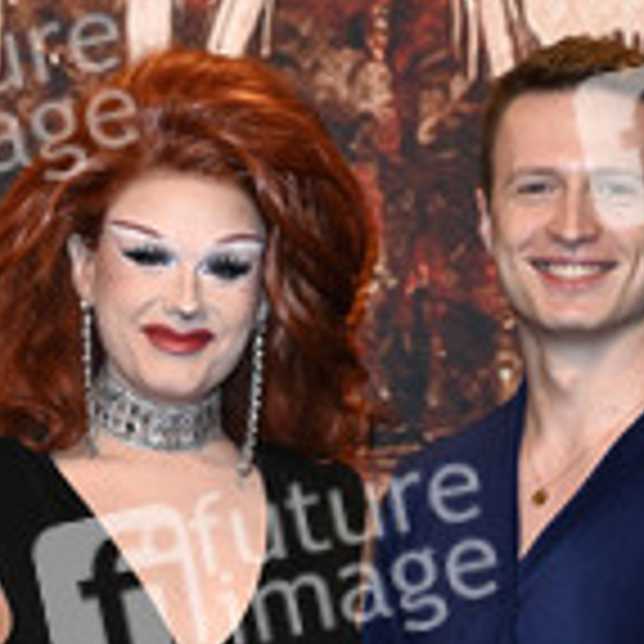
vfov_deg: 10.3
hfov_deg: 10.5
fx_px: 3494
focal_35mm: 166
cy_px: 797
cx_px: 396
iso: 1600
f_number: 5.6
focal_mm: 70
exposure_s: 1/250
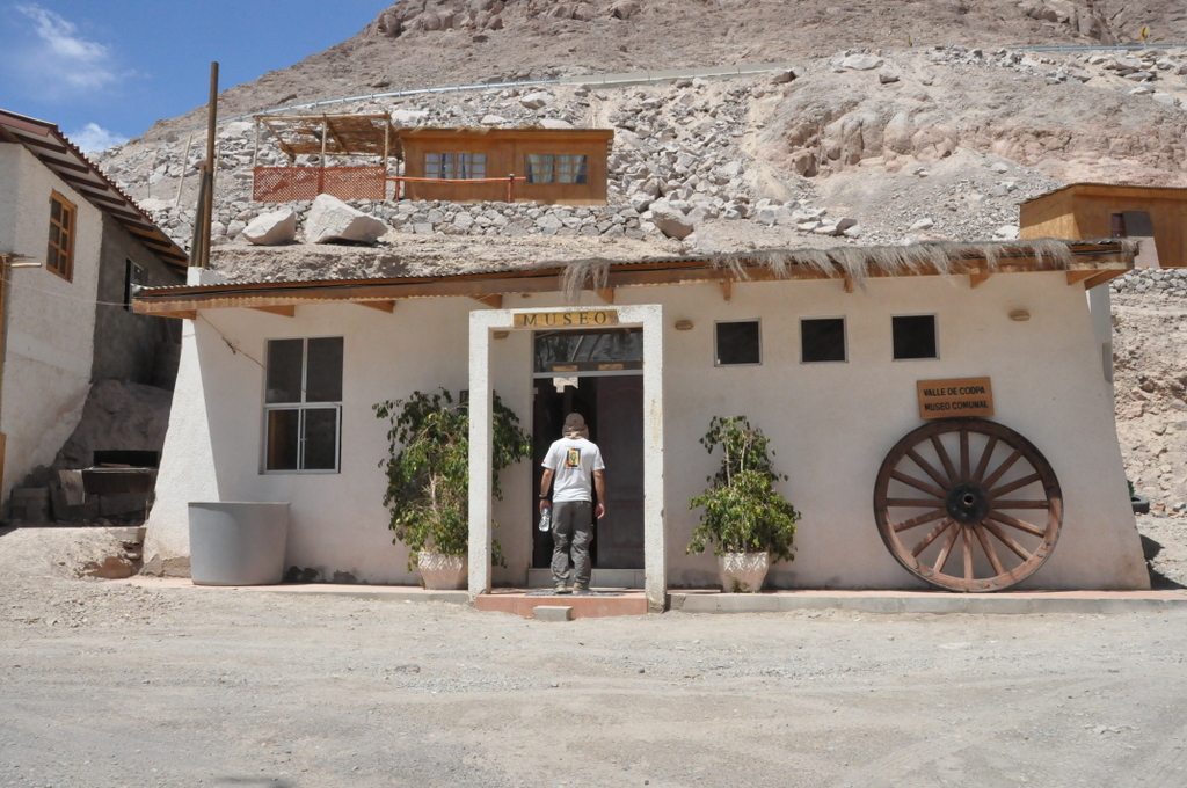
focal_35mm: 32
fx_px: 1037
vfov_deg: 41.6
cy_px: 394
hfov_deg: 59.6
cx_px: 594
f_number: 16
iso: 2500
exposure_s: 1/1000
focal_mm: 21
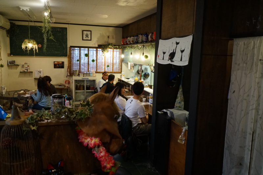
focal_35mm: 30
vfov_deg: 43.6
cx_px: 132
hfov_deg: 61.9
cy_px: 88
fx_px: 219
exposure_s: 1/200
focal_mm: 20
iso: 2000
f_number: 2.8
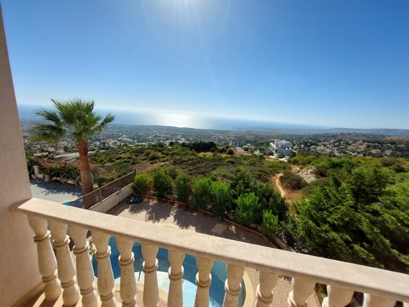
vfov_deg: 89.9
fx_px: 154
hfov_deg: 106.2
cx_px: 204
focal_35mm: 13
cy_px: 154
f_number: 2.2
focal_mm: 1.74
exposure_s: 1/2610
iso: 50
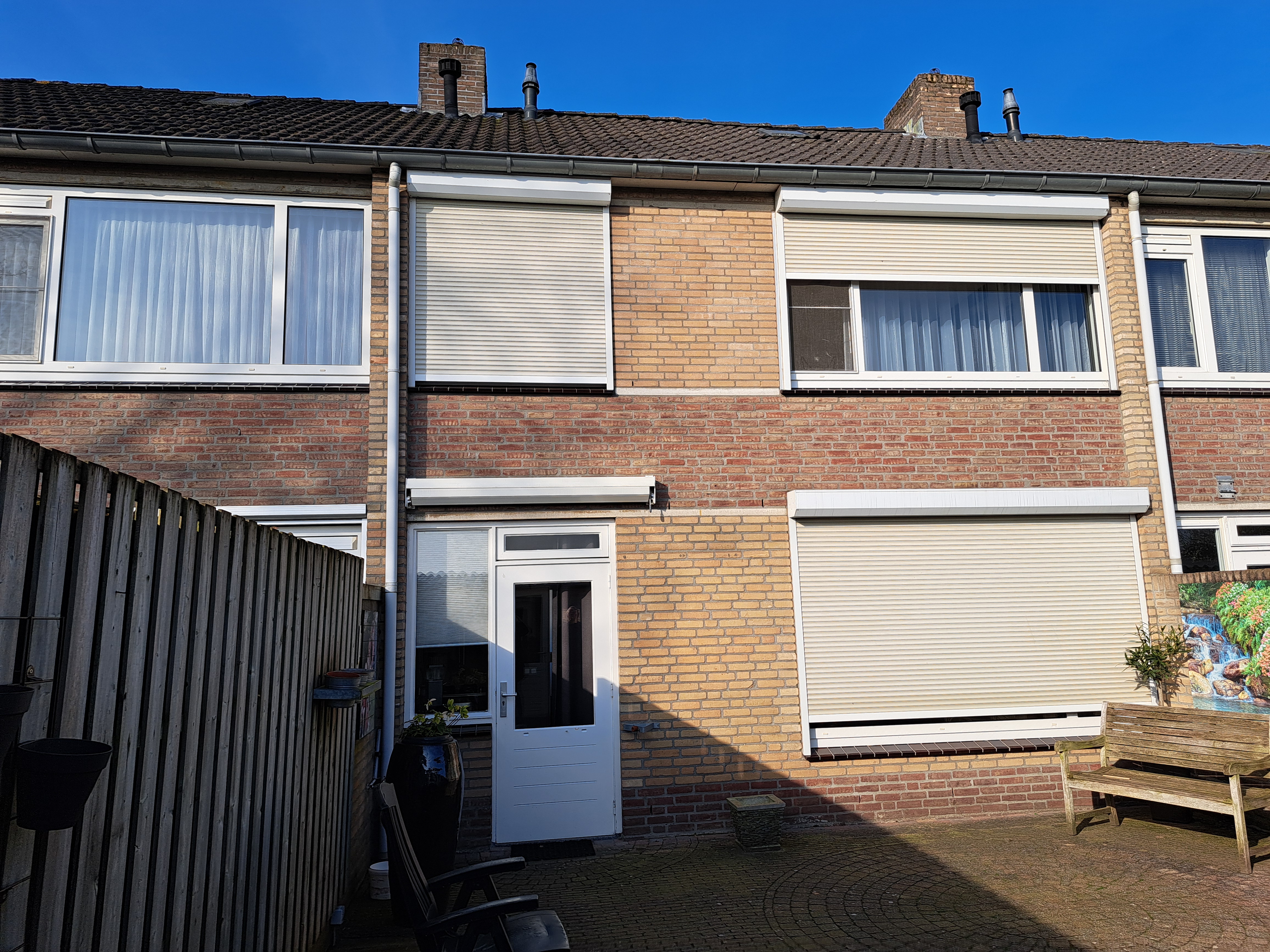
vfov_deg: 56.8
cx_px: 635
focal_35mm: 24
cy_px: 476
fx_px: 881
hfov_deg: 71.6
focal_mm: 5.23
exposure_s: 1/1101
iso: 50
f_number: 1.8
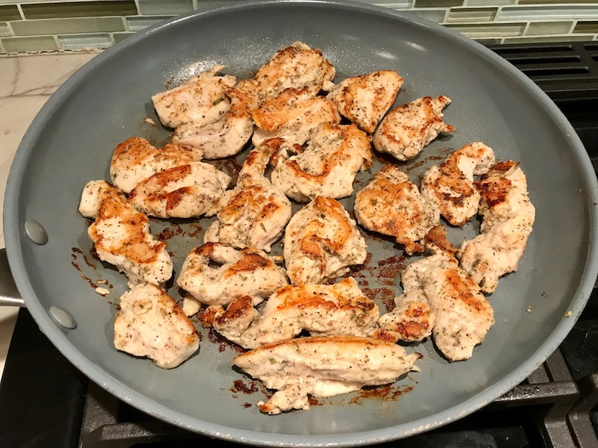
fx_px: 484
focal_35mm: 28
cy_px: 224
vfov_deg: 49.7
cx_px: 299
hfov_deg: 63.4
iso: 40
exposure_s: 1/24
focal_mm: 3.99
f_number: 1.8
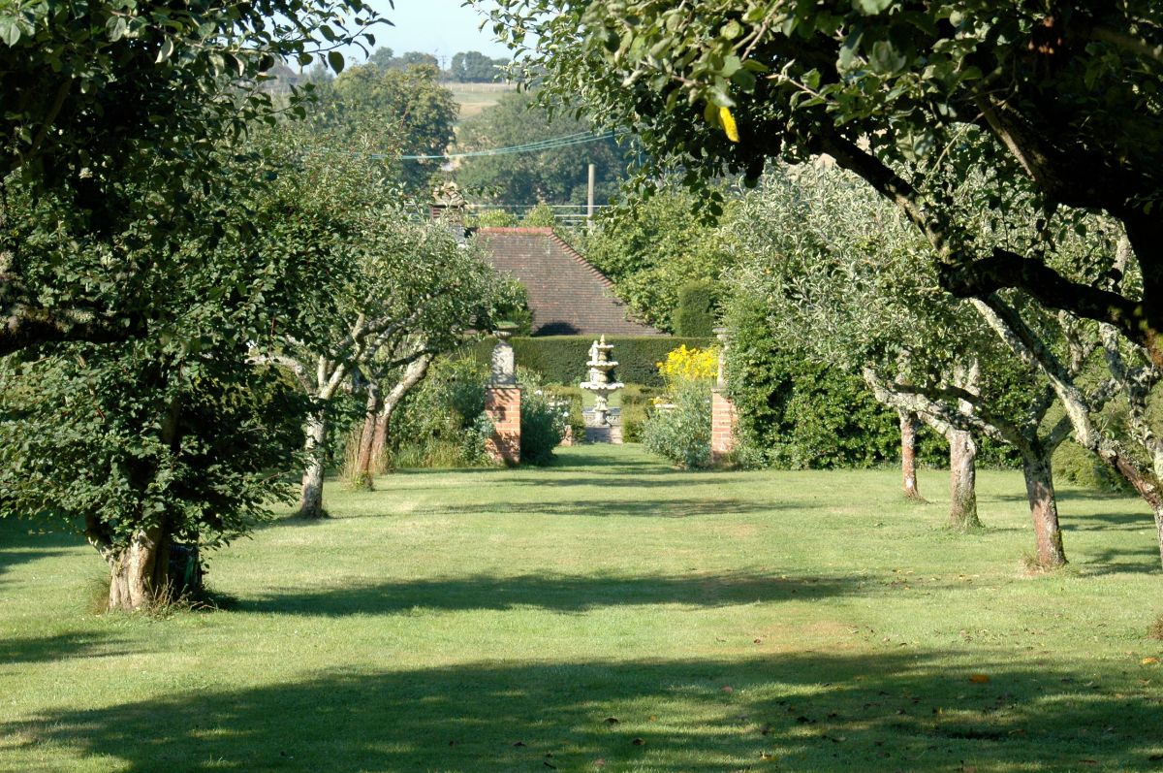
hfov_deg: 17.1
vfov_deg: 11.4
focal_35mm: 120
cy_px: 386
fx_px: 3872
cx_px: 582
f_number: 8
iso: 200
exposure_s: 1/200
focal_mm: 80
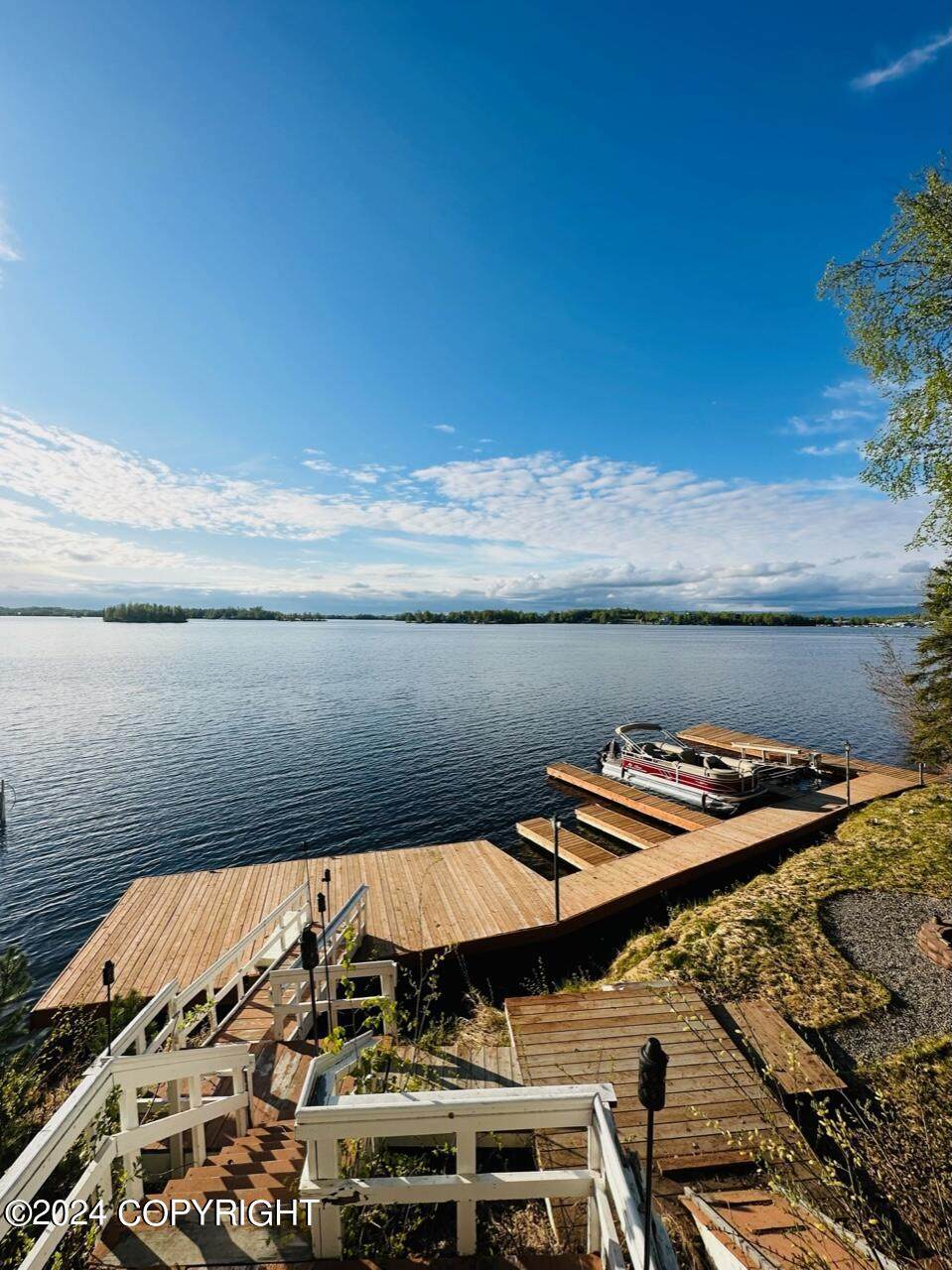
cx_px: 476
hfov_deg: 85.6
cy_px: 635
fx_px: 514
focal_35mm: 14
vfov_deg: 102.1
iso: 50
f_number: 2.2
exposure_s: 1/2747
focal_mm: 2.22
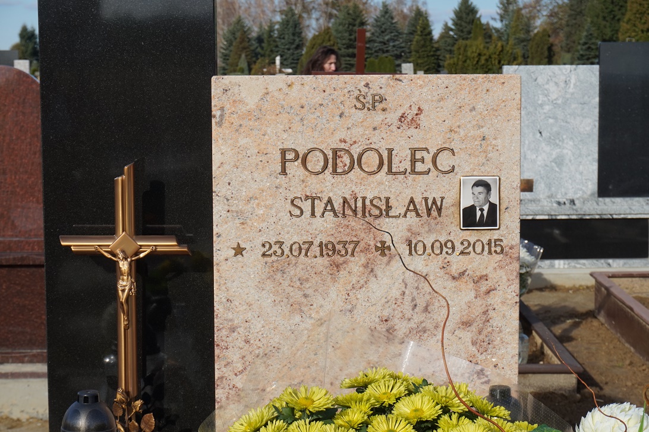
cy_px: 216
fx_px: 1351
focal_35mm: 75
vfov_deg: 18.2
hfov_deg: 27.0
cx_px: 324
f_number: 10
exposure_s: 1/250
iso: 100
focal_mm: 50
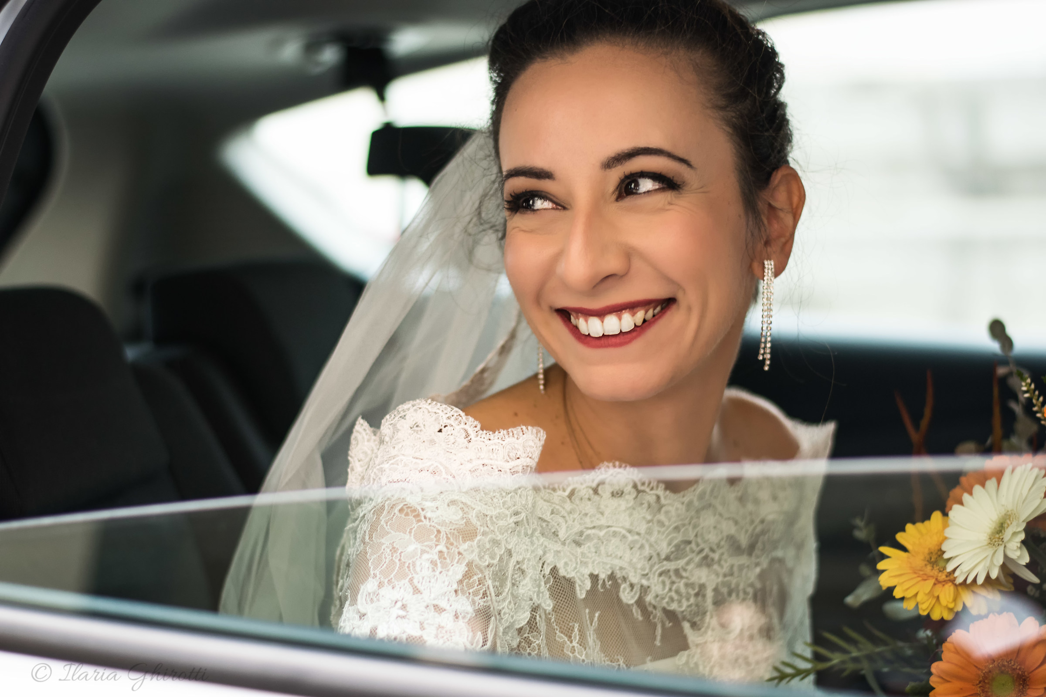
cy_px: 348
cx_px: 523
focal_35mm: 75
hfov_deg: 27.0
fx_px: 2179
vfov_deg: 18.2
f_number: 1.8
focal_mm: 50
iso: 400
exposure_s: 1/200
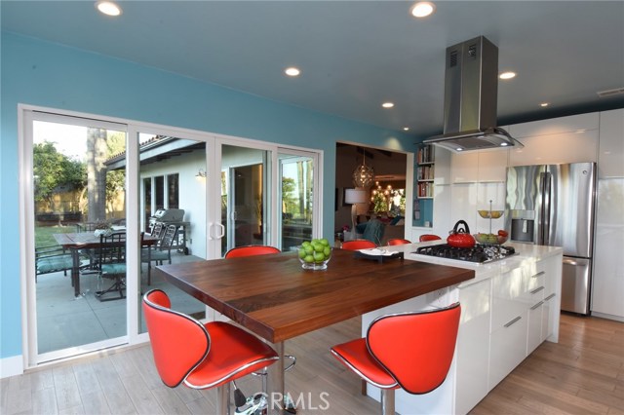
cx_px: 312
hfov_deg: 90.0
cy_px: 208
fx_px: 312
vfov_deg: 67.3
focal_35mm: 18
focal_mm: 12
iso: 320
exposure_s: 1/10
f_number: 16
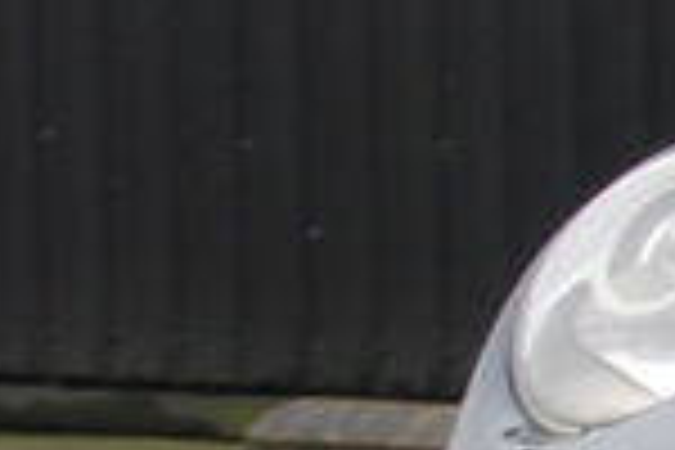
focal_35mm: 359
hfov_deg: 5.3
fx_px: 6739
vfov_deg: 3.8
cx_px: 2196
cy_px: 313
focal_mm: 35
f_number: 4.2
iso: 200
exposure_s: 1/50
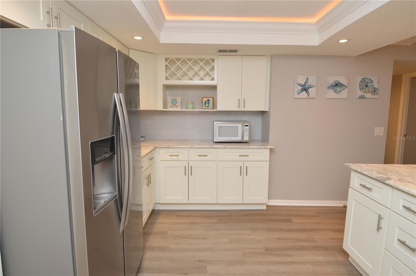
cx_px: 208
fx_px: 208
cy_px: 138
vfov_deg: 67.3
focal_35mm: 18
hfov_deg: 90.1
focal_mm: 12
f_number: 4
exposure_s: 1/60
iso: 450
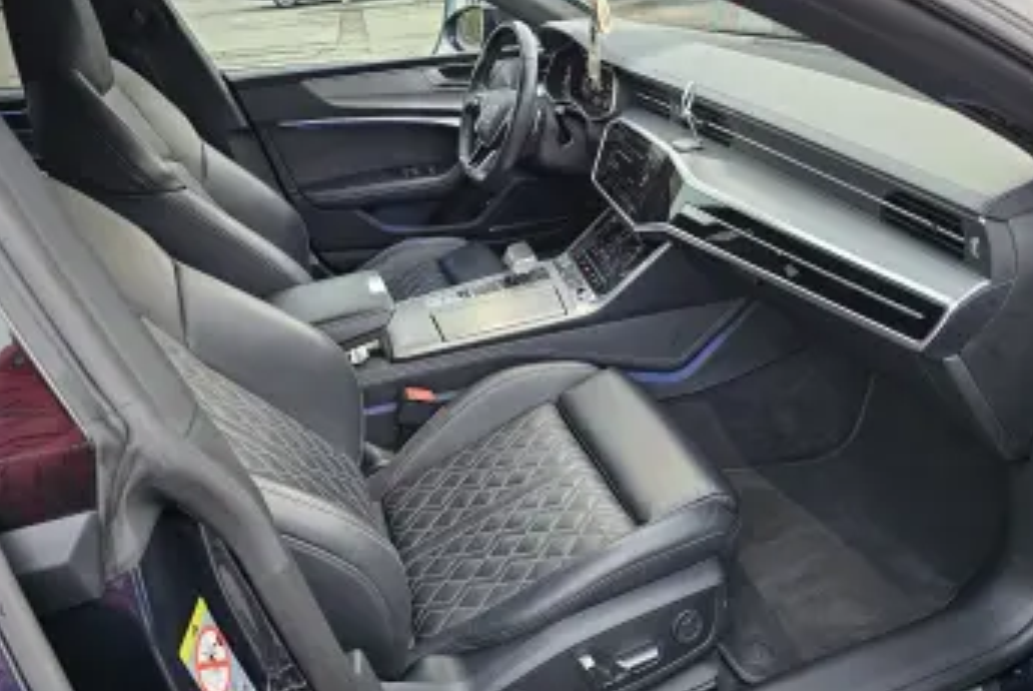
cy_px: 318
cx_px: 513
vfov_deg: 51.3
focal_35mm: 25
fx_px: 718
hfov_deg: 71.5
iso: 640
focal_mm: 6.3
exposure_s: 1/60
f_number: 1.7
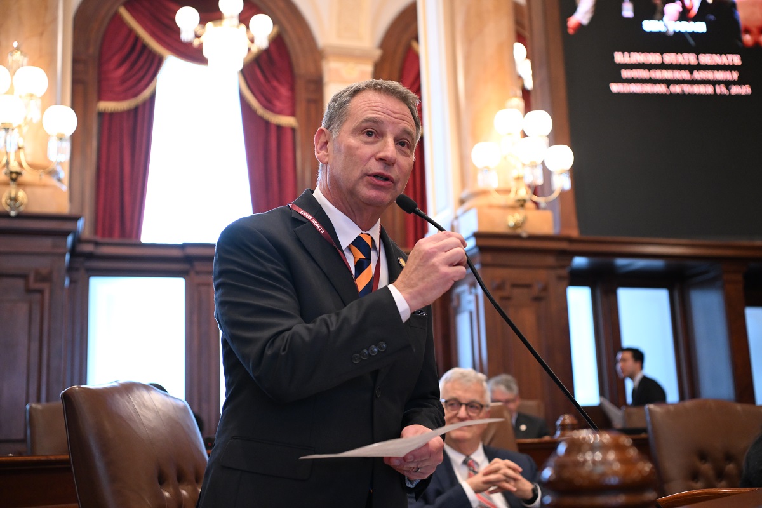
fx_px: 952
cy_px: 254
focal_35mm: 45
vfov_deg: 29.9
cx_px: 381
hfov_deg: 43.6
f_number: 3.5
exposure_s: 1/200
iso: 3200
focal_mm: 45
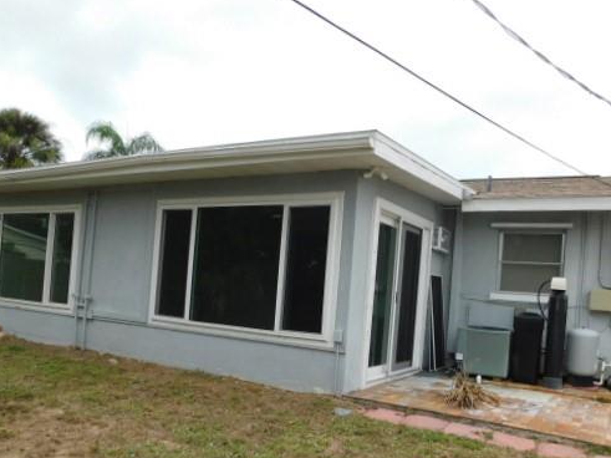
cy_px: 290
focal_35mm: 30
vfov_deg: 46.3
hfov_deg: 59.9
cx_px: 333
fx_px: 529
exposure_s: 1/500
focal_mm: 4
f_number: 3
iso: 125
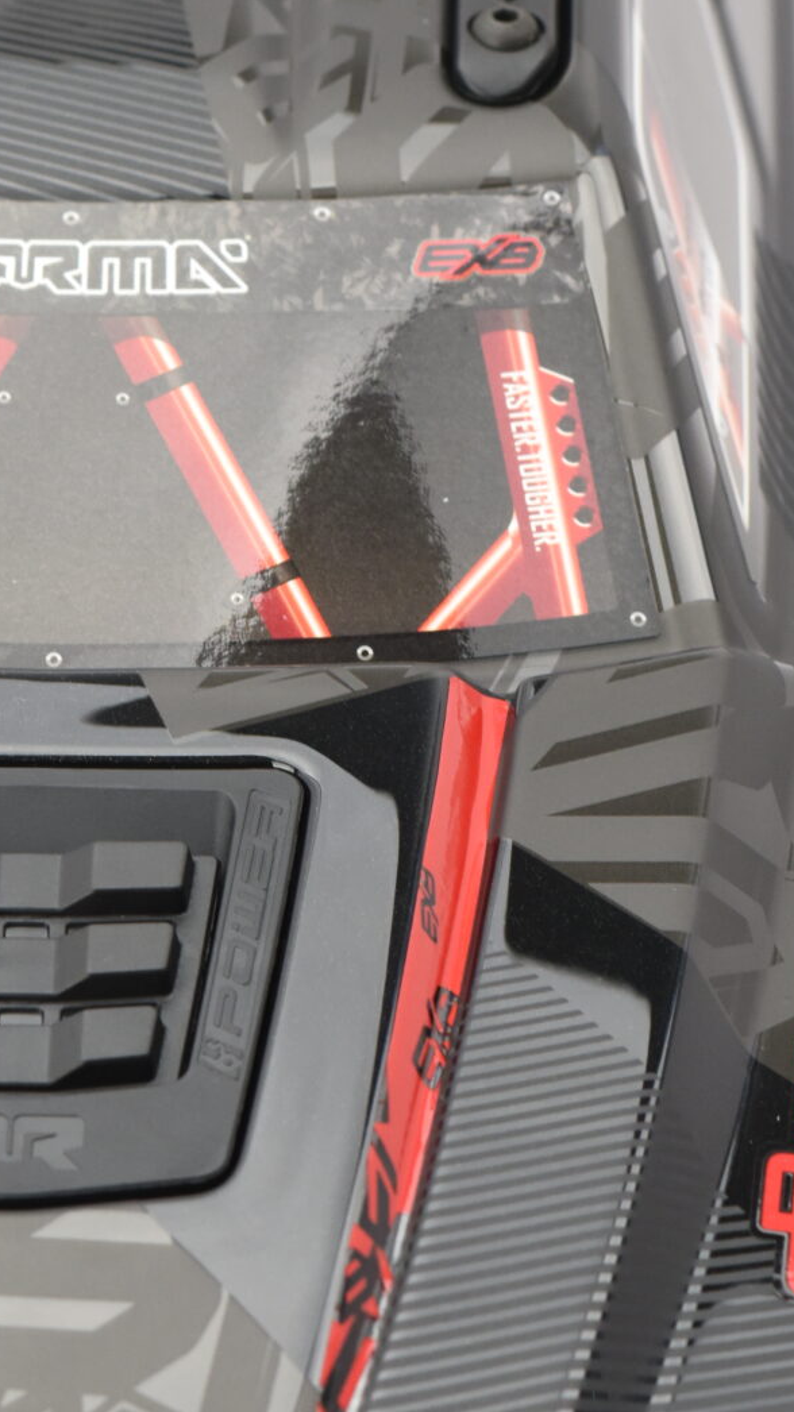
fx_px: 8163
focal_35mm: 218
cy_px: 688
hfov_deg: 5.6
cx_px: 37
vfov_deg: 9.9
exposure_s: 1/100
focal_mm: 85
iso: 1000
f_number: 8
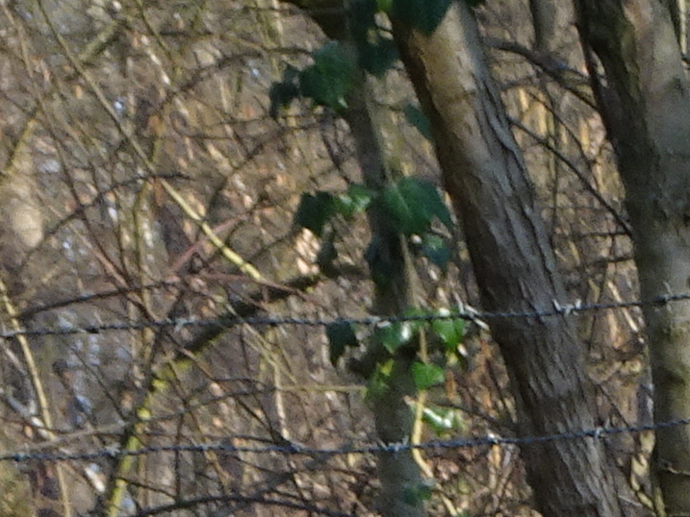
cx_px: 1952
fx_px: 7895
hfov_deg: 4.8
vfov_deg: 3.6
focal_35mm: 396
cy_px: 1639
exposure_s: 1/80
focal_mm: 9.87
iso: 80
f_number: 4.5
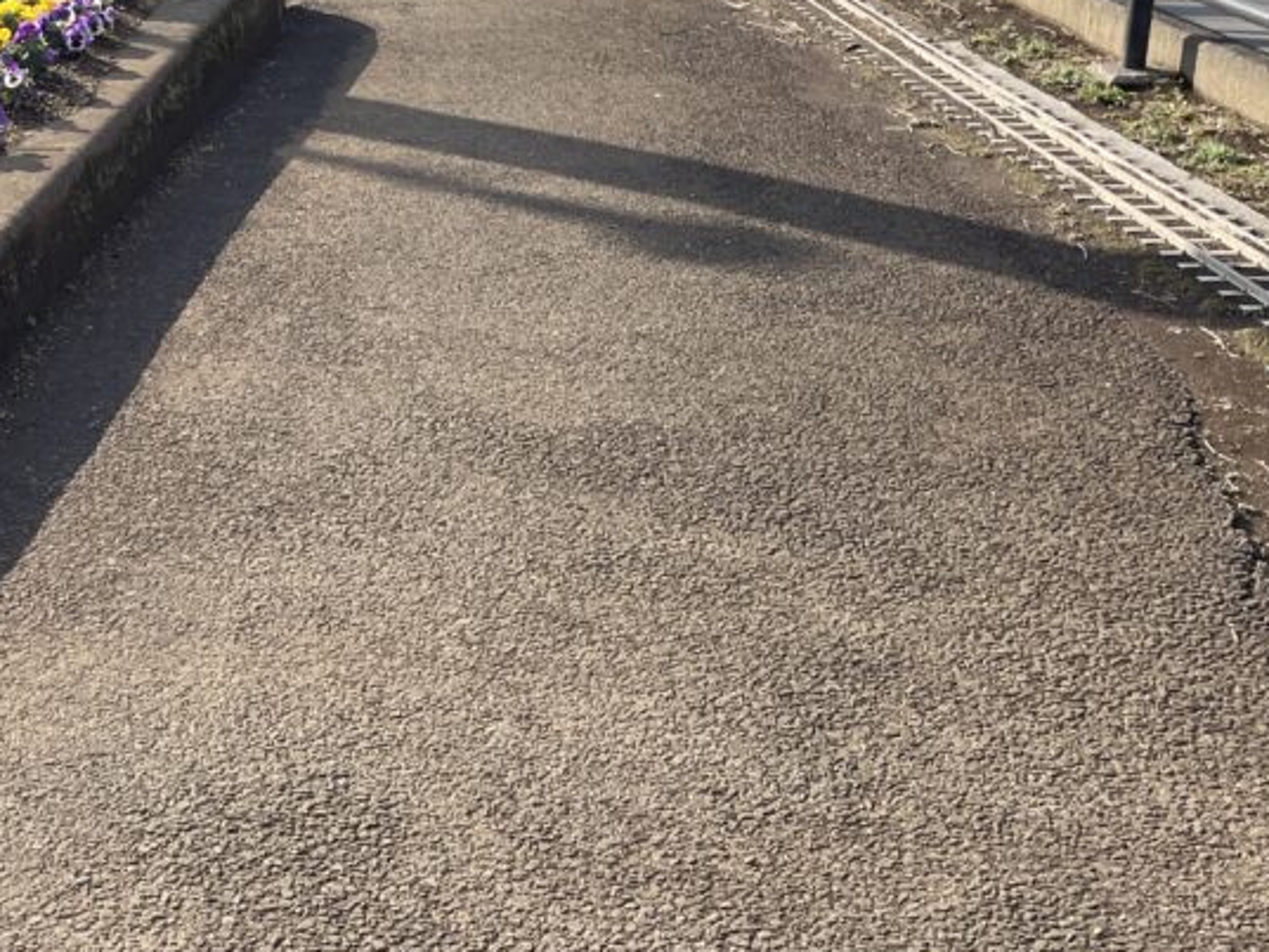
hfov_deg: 30.2
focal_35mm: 62
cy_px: 458
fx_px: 2273
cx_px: 206
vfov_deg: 23.7
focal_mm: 4.2
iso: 32
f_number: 1.6
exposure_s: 1/1473
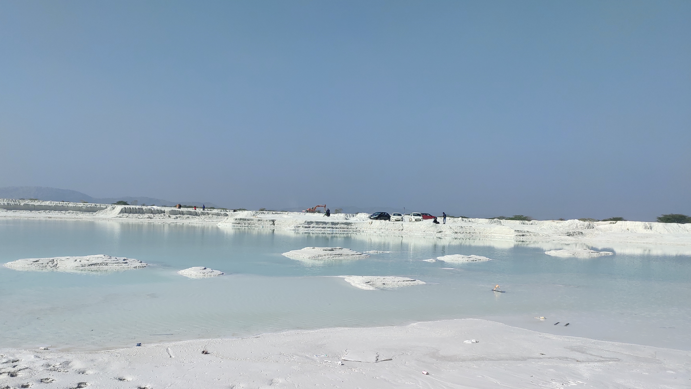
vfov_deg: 37.7
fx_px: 568
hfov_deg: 62.4
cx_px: 300
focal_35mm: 31
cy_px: 226
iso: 112
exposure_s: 1/2712
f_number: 1.79
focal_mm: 4.74
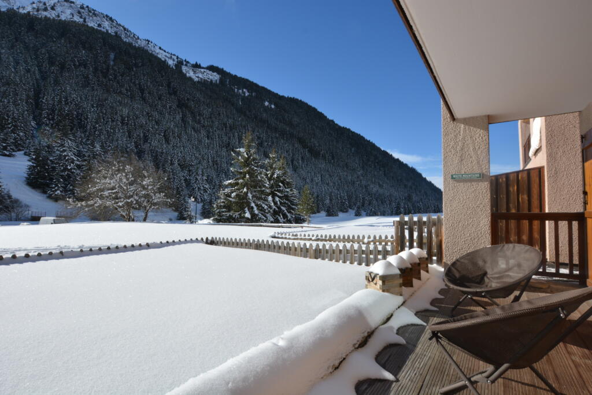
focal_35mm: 16
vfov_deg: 72.1
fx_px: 271
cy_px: 198
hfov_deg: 95.0
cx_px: 296
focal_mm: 11
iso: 200
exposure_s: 1/400
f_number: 10
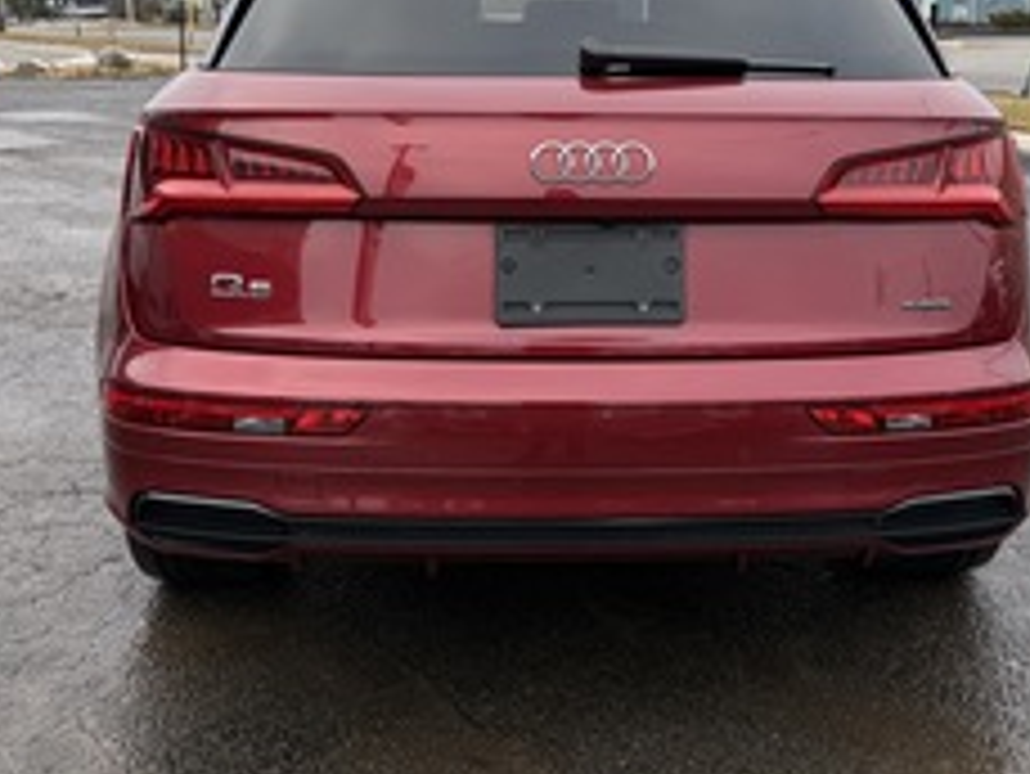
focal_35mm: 44
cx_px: 603
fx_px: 1310
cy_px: 164
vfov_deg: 32.1
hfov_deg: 42.8
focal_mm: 6.76
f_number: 1.78
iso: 80
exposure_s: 1/598
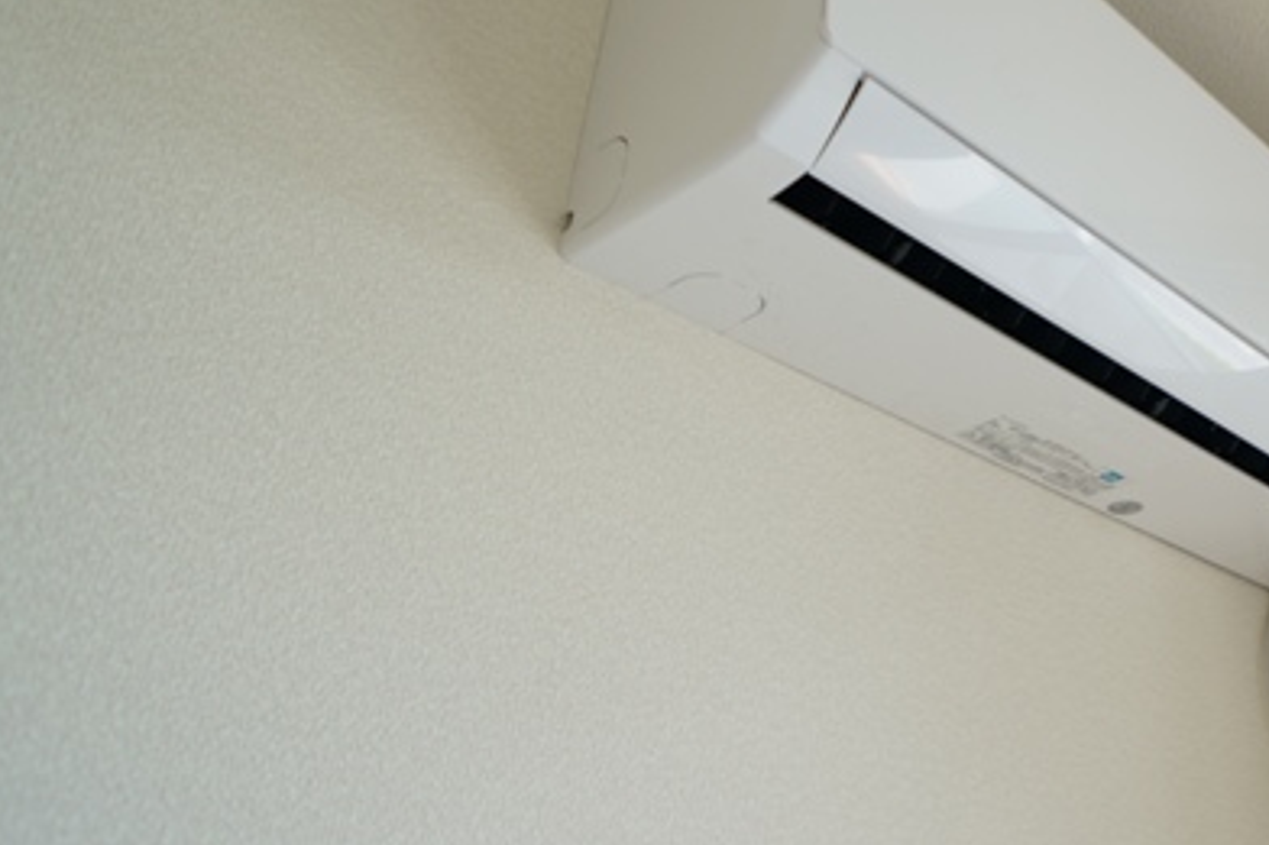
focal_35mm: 49
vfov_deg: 27.5
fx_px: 1726
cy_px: 366
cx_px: 1152
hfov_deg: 37.6
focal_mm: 16
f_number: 3.5
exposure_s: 1/60
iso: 100
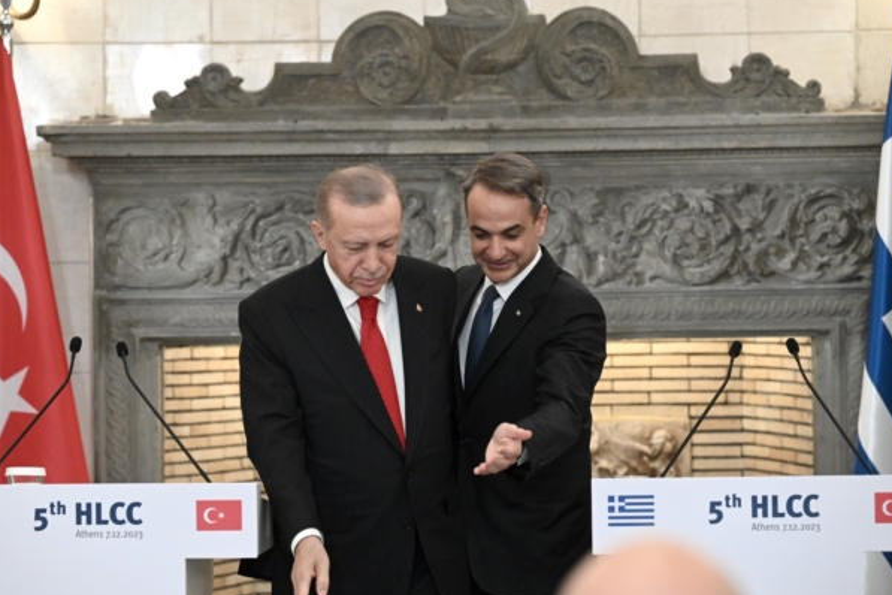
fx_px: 3716
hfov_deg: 13.7
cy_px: 309
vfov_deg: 9.1
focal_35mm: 150
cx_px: 429
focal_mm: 140
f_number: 4.5
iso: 5000
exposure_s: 1/320
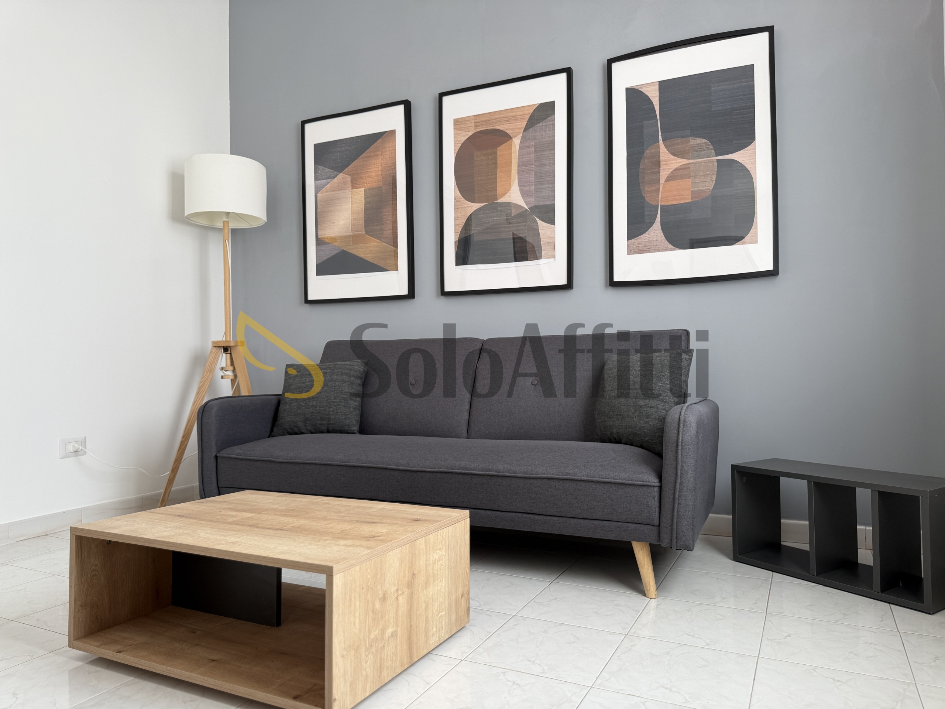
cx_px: 472
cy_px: 354
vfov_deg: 56.8
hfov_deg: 71.6
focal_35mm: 24
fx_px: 655
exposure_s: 1/121
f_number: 1.78
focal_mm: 6.76
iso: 64
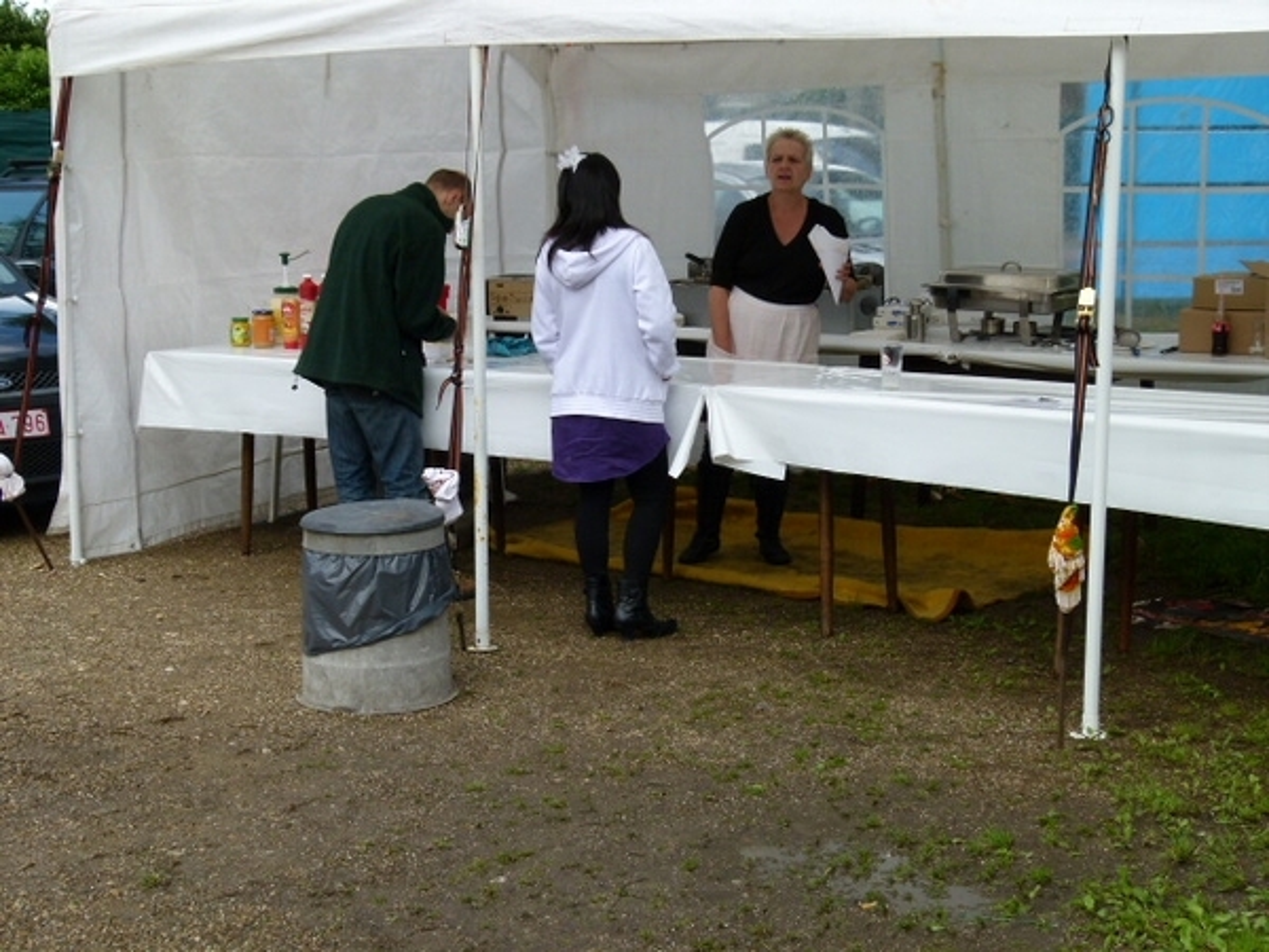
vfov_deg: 26.6
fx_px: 2016
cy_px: 476
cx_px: 634
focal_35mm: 55
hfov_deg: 34.9
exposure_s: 1/250
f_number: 4
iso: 100
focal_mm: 10
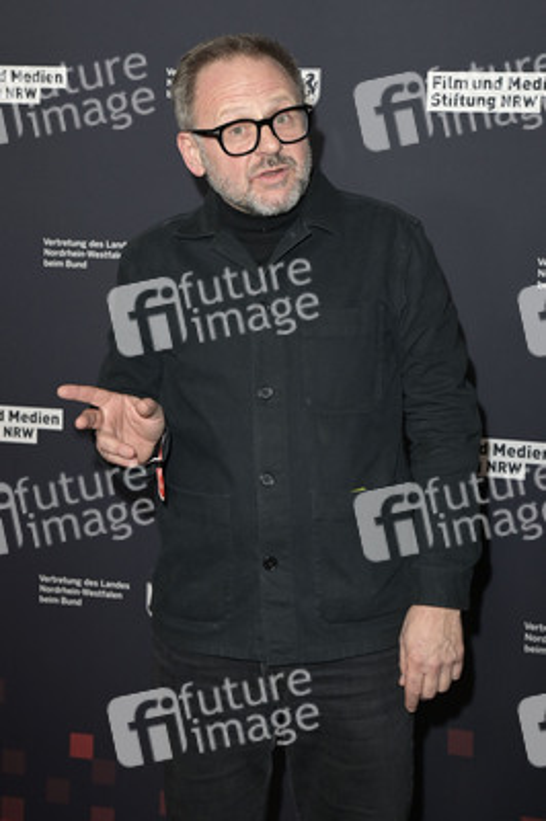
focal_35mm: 52
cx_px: 273
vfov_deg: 38.2
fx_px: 1185
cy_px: 410
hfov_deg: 25.9
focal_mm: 52
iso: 1000
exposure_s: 1/250
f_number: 5
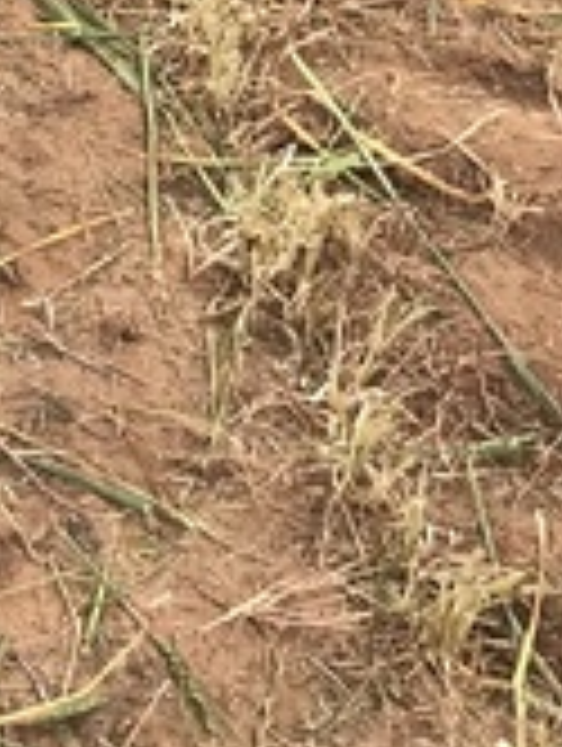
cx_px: -103
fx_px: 3196
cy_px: -176
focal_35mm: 148
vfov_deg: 12.9
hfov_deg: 9.9
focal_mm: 3.99
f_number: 1.8
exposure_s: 1/1808
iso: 20
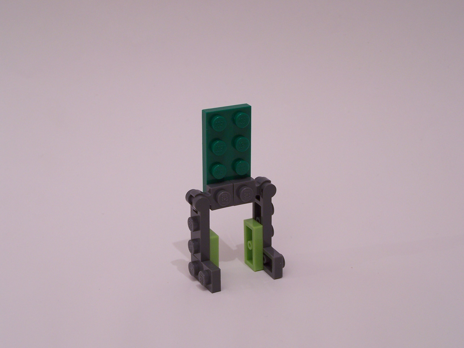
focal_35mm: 67
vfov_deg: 21.9
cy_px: 174
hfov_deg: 29.0
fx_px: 898
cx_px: 232
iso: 80
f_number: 3.2
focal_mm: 11.1
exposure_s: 1/4
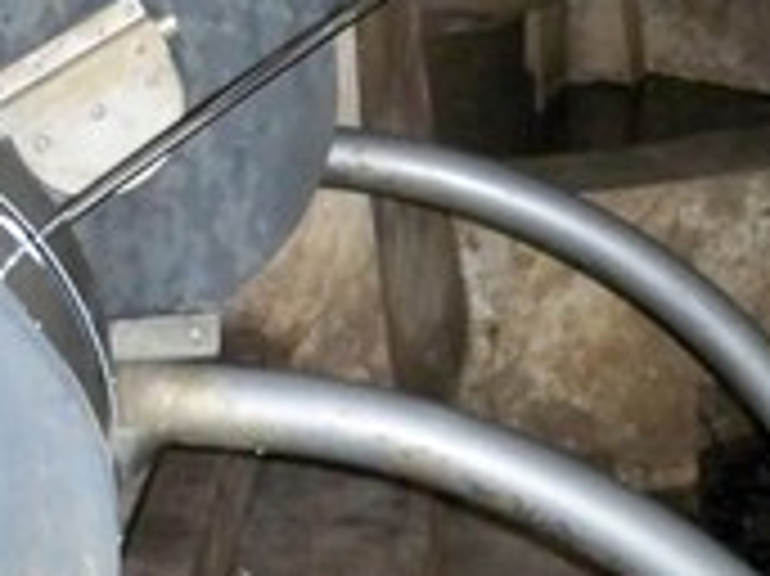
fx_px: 2912
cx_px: 189
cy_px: -297
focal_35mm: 131
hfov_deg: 15.0
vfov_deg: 10.9
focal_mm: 6.3
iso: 400
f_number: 3.1
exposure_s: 1/60
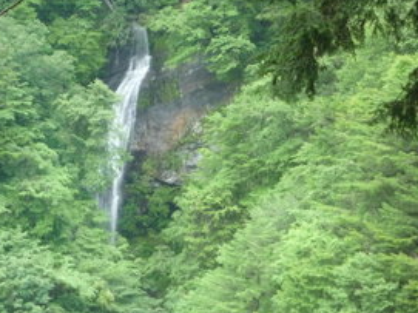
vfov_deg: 9.2
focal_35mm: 161
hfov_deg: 12.2
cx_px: 111
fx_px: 1943
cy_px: 163
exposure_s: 1/40
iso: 400
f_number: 5.7
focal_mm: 19.2
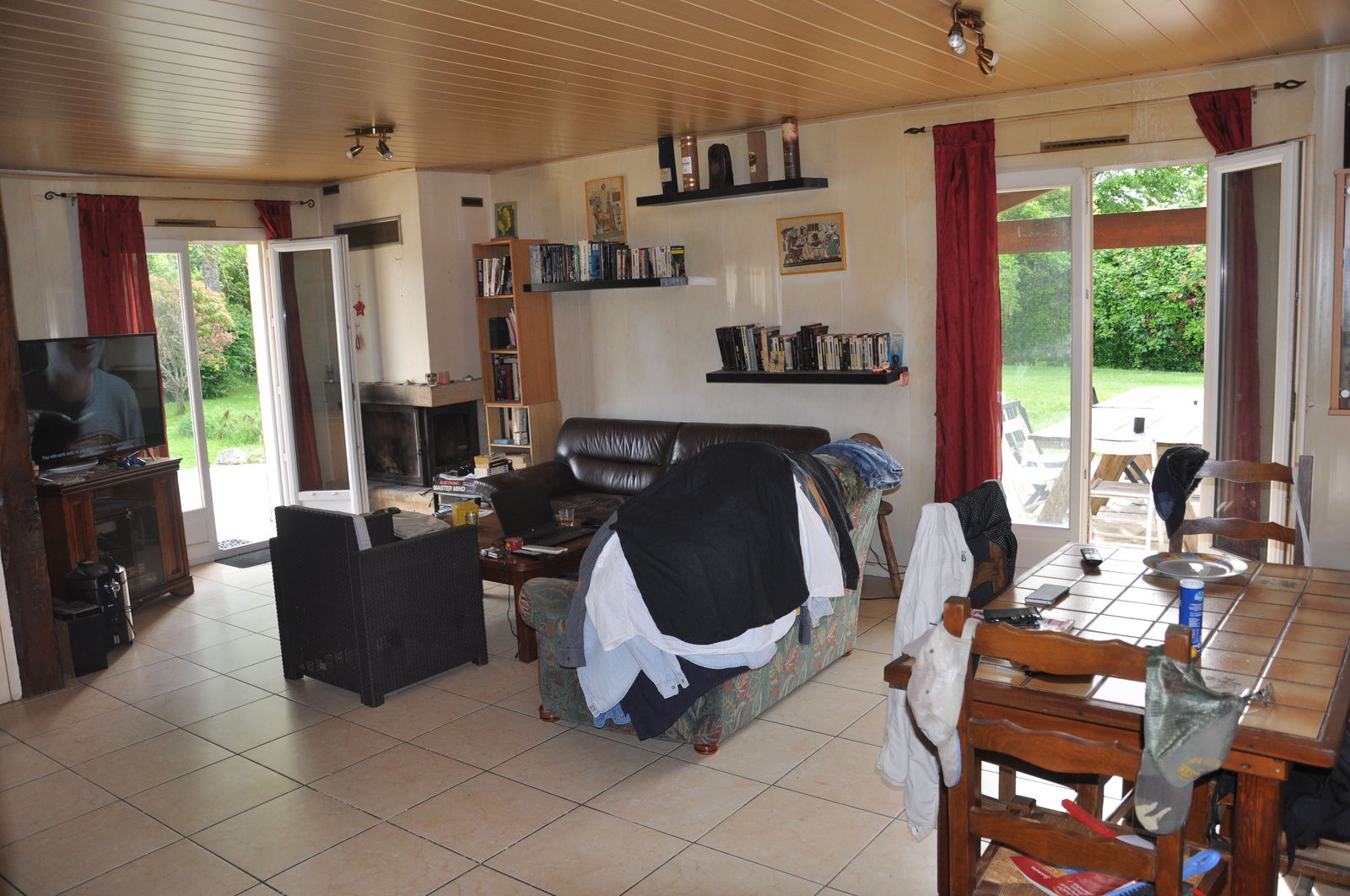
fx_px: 1011
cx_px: 675
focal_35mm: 27
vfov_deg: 47.8
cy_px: 448
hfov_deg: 67.5
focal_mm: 18
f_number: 3.5
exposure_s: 1/200
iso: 400
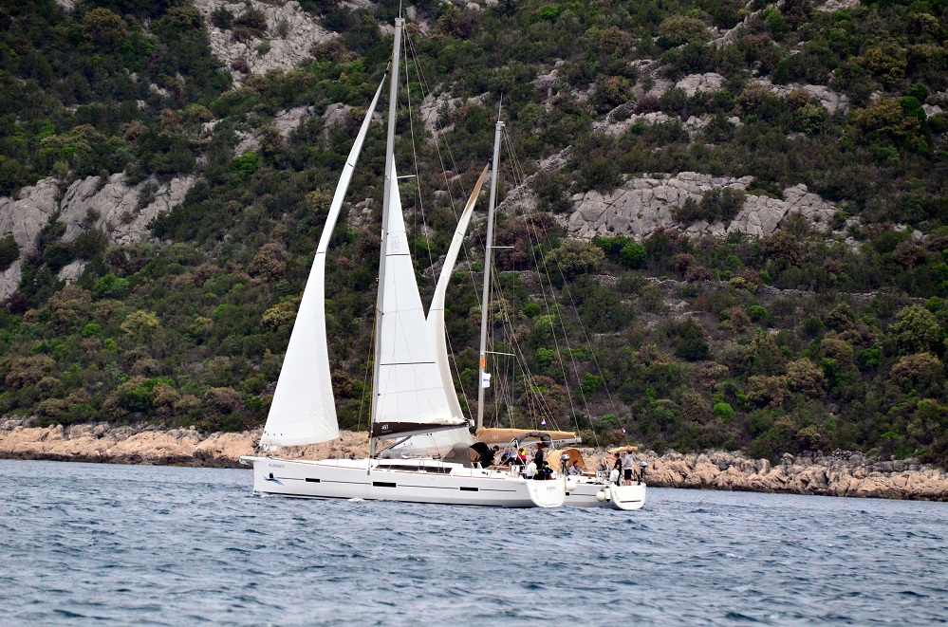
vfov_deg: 4.0
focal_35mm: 345
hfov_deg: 6.0
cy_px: 314
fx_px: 9063
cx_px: 474
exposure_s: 1/8000
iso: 2200
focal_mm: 230
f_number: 5.6
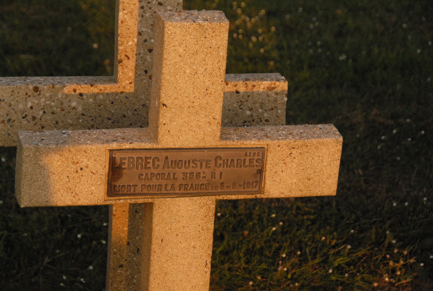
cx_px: 216
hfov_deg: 19.4
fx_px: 1266
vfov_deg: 13.1
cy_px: 146
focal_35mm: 105
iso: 1600
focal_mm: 70
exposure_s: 1/1600
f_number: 7.1
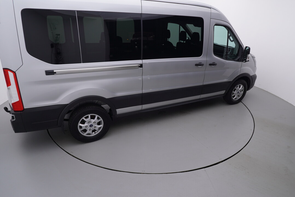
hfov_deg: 77.3
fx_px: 184
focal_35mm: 22
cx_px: 148
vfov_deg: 56.2
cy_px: 98
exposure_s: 1/80
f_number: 5
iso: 200
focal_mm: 15
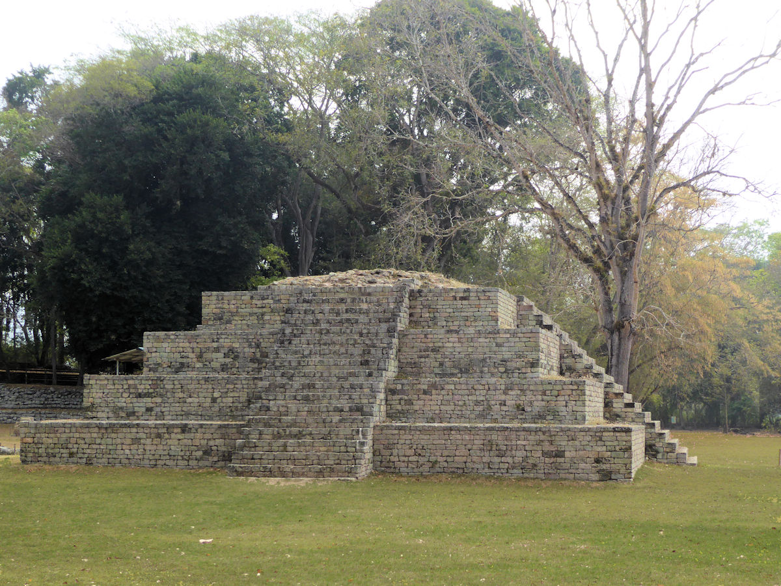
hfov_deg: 38.2
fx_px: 1128
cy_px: 293
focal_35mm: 50
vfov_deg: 29.1
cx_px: 390
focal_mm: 9
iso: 100
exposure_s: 1/320
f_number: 4.1
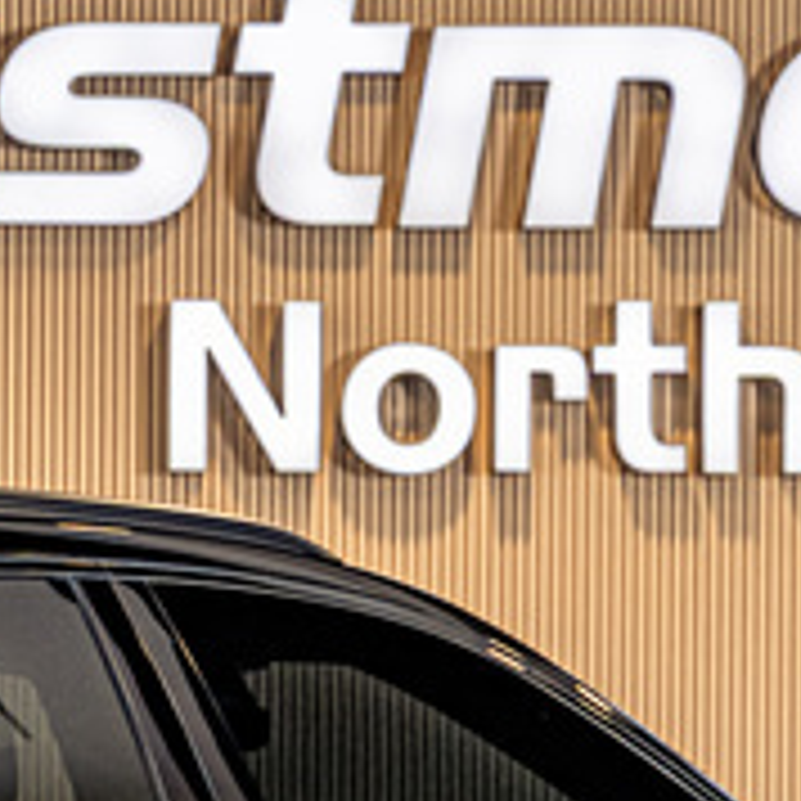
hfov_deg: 7.1
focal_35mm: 244
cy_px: 914
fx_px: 6388
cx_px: -286
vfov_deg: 7.1
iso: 640
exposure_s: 1/125
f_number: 4
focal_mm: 50
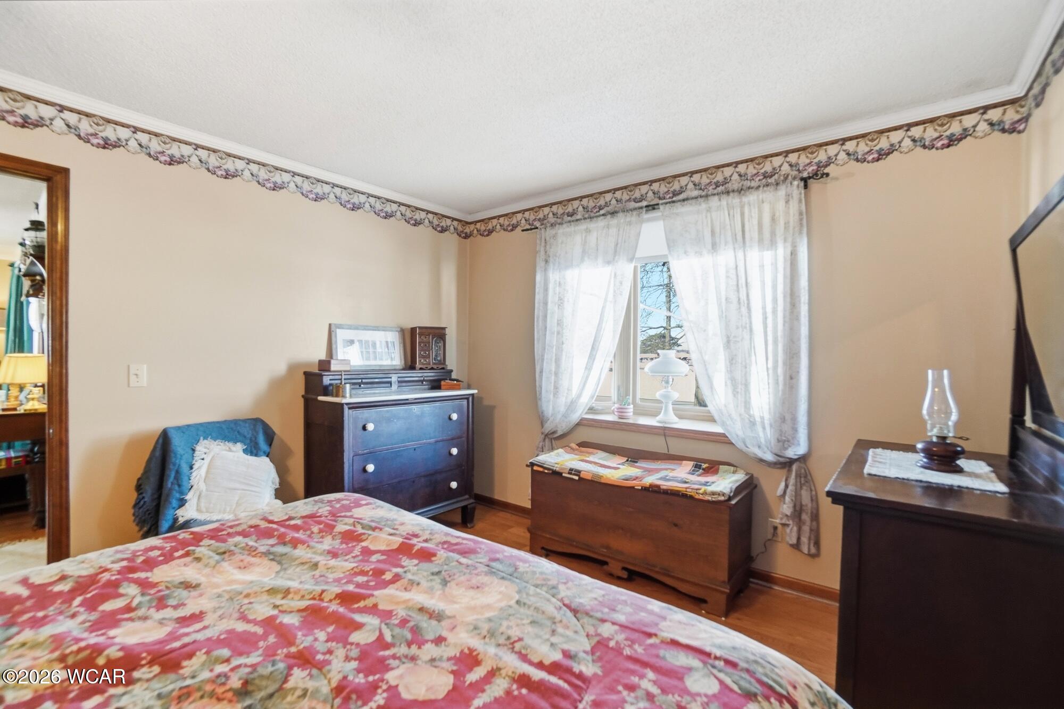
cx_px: 532
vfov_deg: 77.3
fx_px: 443
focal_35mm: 15
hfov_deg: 100.4
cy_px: 354
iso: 125
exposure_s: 1/125
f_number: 5.6
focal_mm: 10
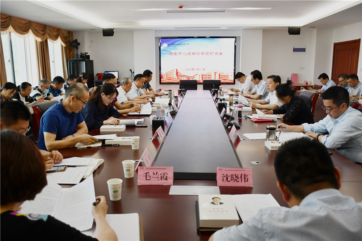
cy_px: 120
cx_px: 181
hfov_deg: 61.9
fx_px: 302
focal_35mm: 30
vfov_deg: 43.6
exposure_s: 1/200
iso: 800
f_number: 3.5
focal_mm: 20
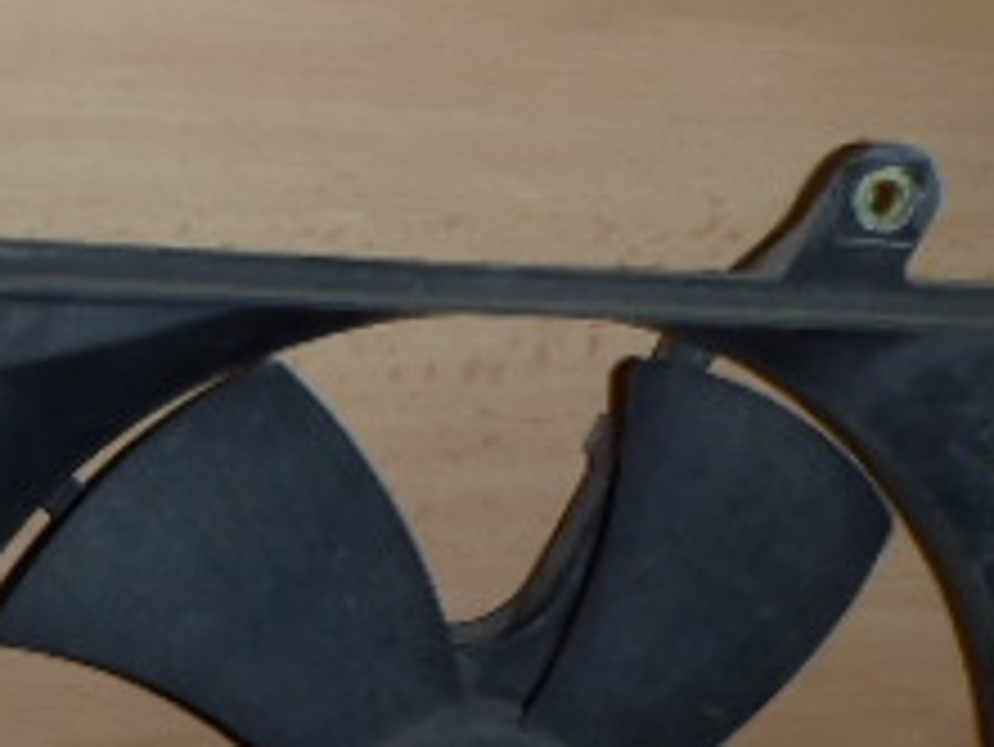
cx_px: -130
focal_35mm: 81
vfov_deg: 17.8
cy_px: 734
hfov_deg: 22.6
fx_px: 2327
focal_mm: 5
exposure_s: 1/30
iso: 100
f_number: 3.9
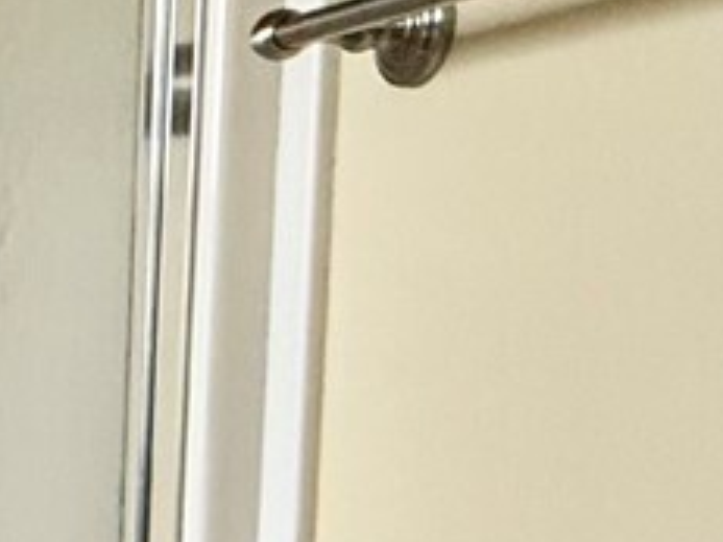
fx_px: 2025
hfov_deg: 13.6
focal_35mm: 97
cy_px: 558
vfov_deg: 14.9
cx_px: -1083
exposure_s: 1/120
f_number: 2.2
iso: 500
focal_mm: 2.22
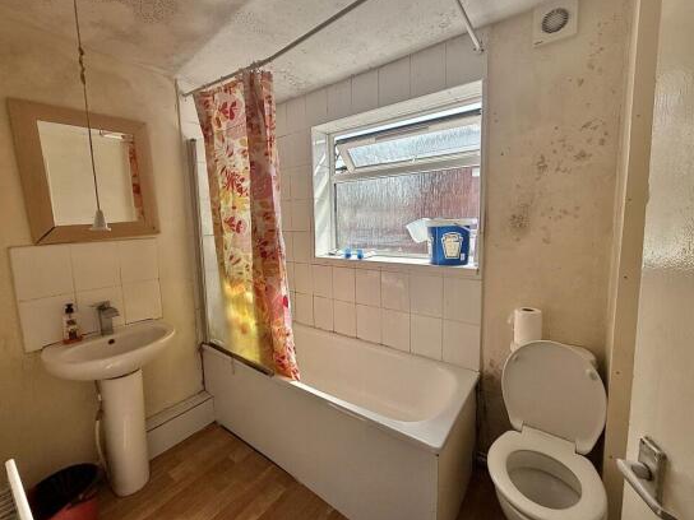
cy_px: 250
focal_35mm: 15
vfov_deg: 81.7
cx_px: 341
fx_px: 301
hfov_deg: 98.2
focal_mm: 2.22
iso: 50
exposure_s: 1/569
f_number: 2.2
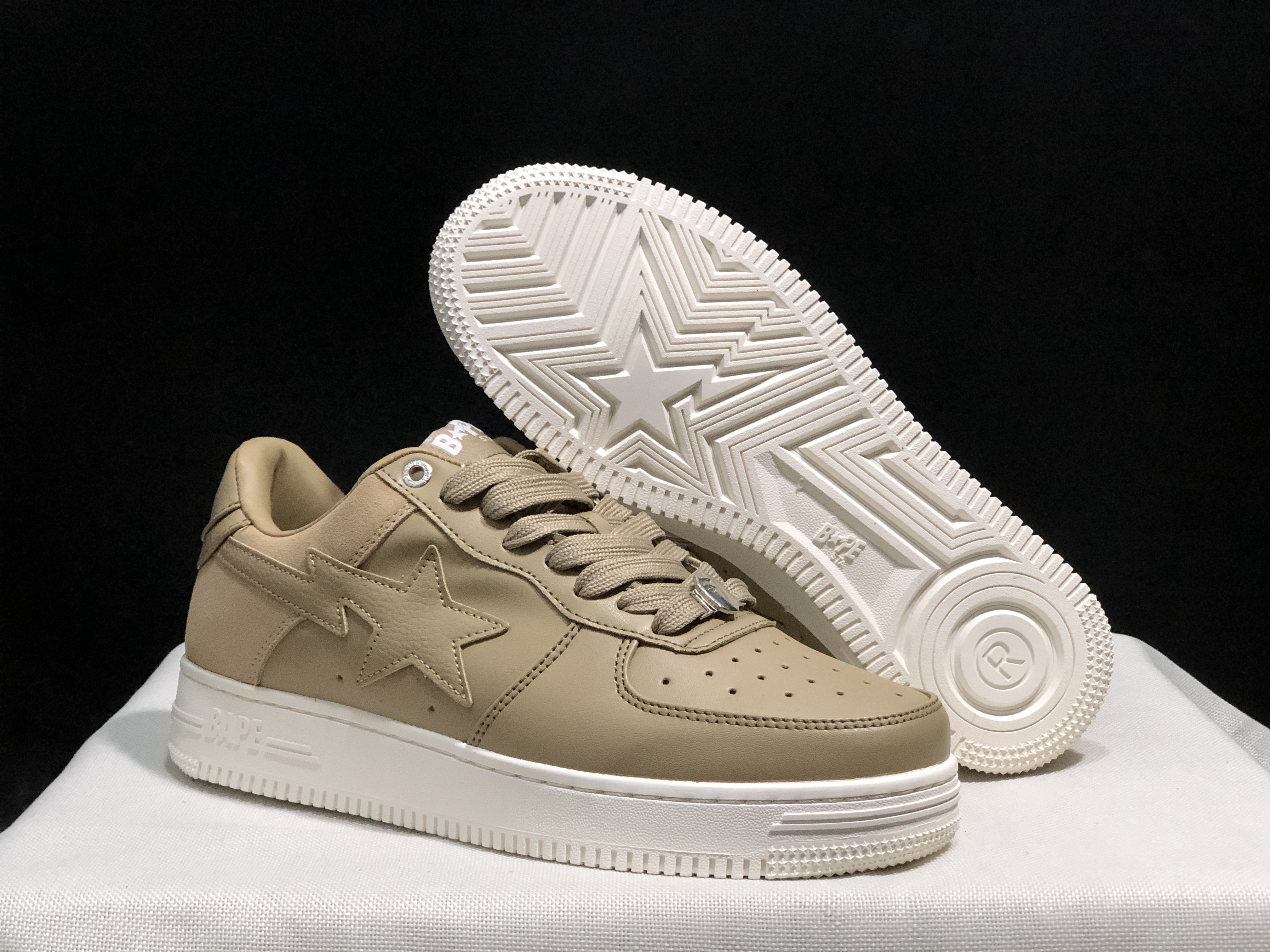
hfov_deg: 33.8
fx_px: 2091
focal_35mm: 57
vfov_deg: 25.7
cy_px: 476
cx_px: 635
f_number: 2.8
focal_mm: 6.6
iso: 80
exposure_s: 1/30
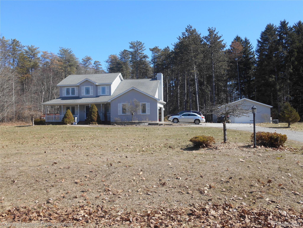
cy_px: 114
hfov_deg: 58.4
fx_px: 271
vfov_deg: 45.4
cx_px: 152
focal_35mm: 31
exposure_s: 1/500
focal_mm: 5.5
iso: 80
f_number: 3.6
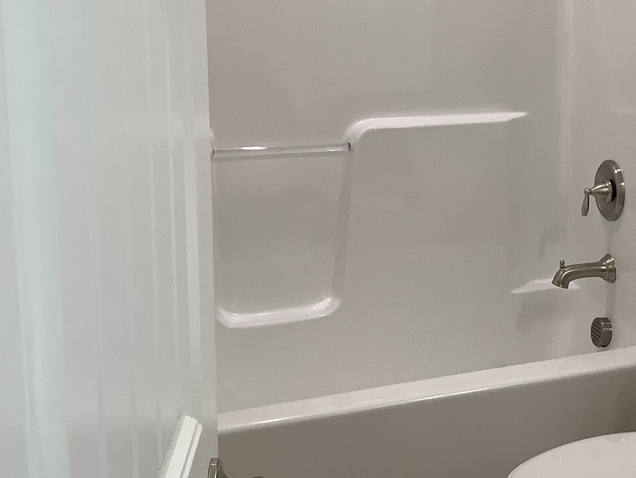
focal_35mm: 58
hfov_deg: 31.6
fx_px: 1066
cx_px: 575
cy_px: 101
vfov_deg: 24.9
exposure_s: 1/60
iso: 64
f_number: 2.4
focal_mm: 3.3
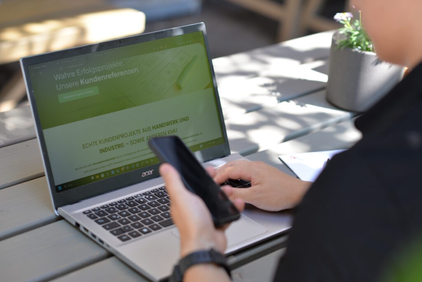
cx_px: 211
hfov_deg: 23.9
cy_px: 141
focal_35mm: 85
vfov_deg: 16.1
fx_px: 997
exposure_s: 1/160
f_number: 3.2
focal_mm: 85
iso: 160
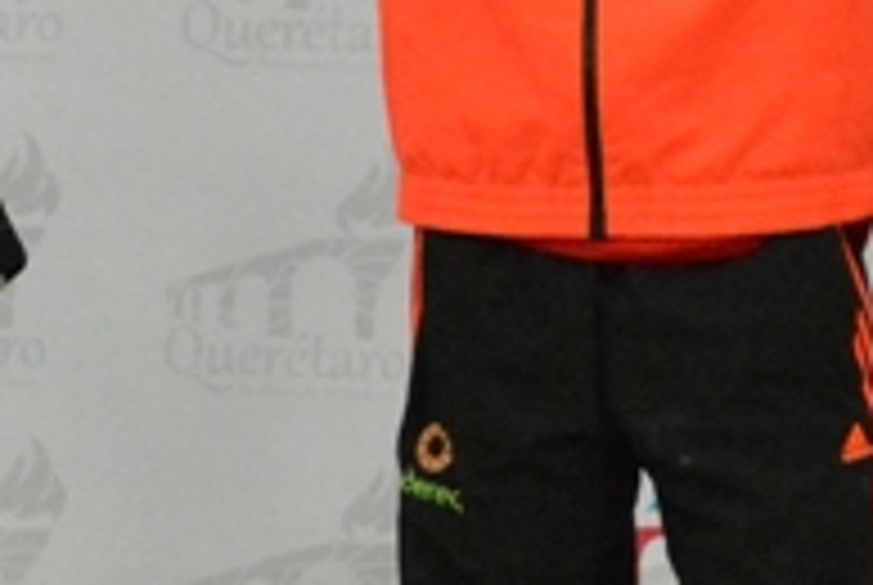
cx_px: 819
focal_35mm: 174
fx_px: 4226
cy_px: 52
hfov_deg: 11.7
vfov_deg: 7.9
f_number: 4
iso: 6400
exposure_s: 1/800
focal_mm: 22
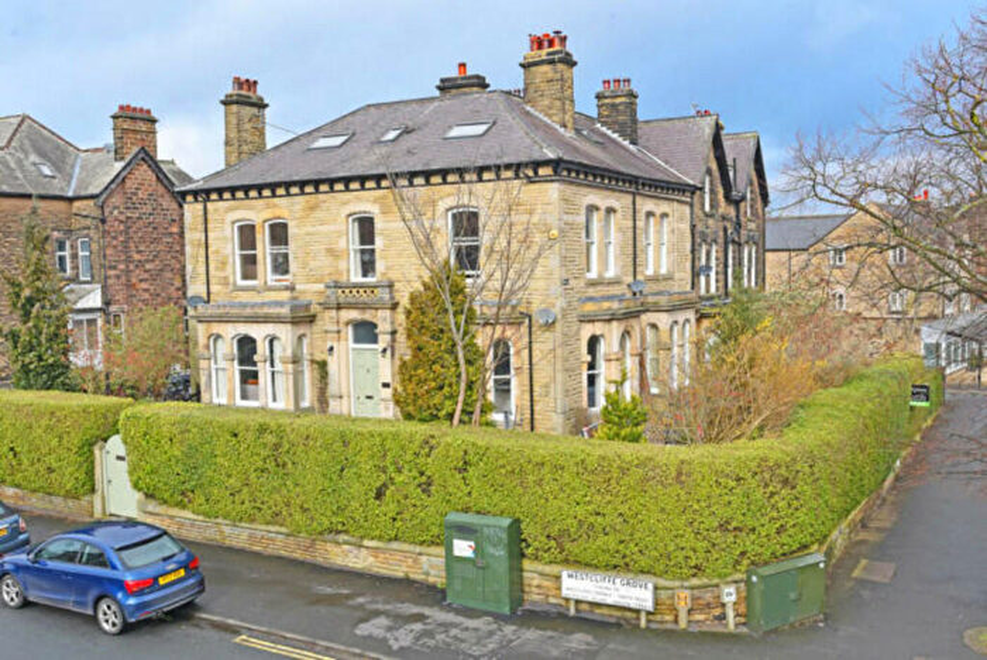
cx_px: 494
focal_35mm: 35
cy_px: 330
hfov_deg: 54.4
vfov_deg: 37.9
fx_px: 960
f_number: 10
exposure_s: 1/200
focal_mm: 35
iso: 200
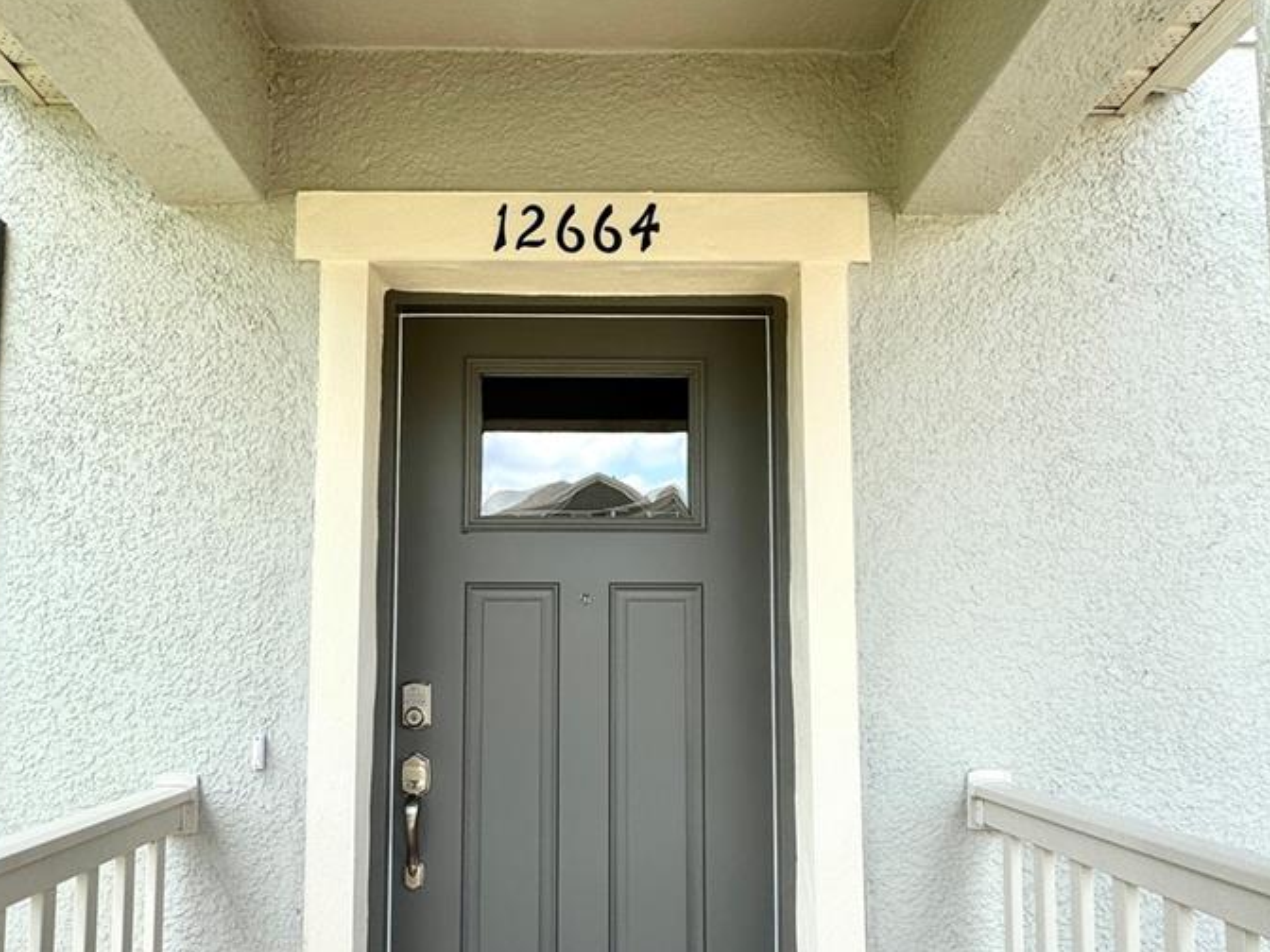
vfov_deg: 54.3
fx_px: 917
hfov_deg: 69.3
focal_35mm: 25
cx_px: 584
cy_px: 593
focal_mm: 2.22
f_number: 2.2
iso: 40
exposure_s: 1/482
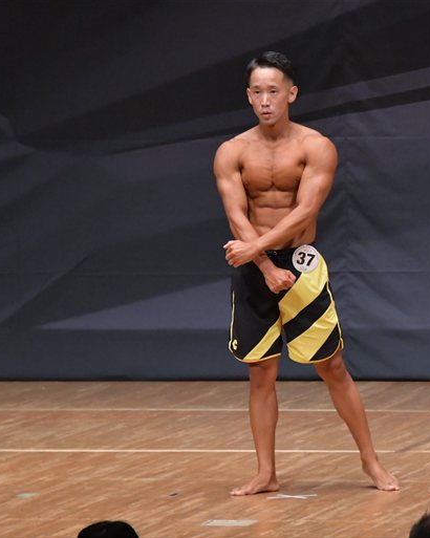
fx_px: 6431
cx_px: 313
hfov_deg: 3.8
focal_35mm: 404
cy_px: 270
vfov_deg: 4.8
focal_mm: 190
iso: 6400
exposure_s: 1/400
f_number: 5.6
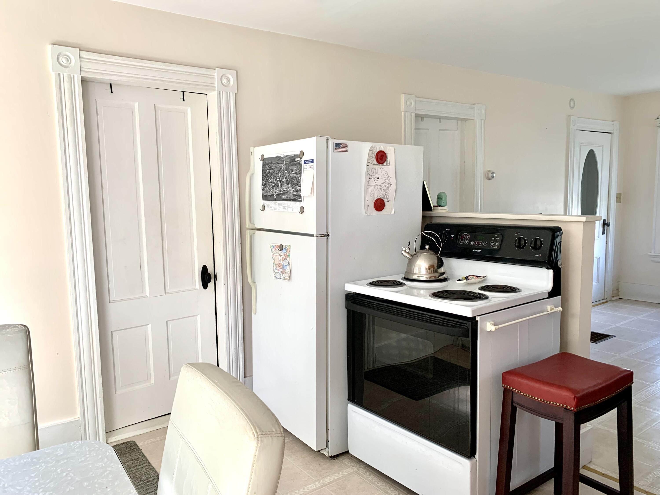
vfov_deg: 53.1
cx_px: 330
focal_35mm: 26
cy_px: 248
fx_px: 496
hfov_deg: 67.3
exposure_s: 1/121
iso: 64
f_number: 1.8
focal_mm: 4.25
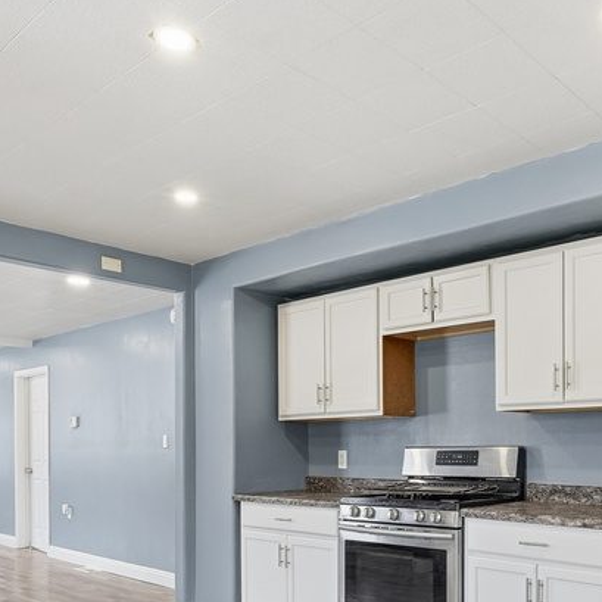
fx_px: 669
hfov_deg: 47.7
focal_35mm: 34
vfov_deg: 46.8
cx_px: 397
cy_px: 447
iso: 250
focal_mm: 16
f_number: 9
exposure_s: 1/200
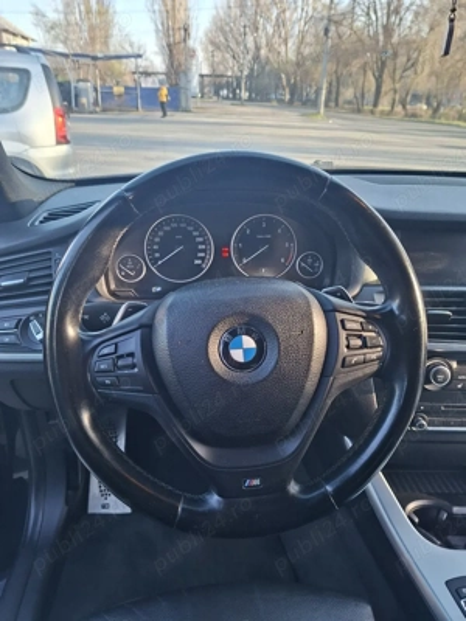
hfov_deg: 58.9
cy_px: 310
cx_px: 233
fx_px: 413
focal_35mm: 23
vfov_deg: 73.9
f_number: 1.8
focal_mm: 5.54
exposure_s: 1/100
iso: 64
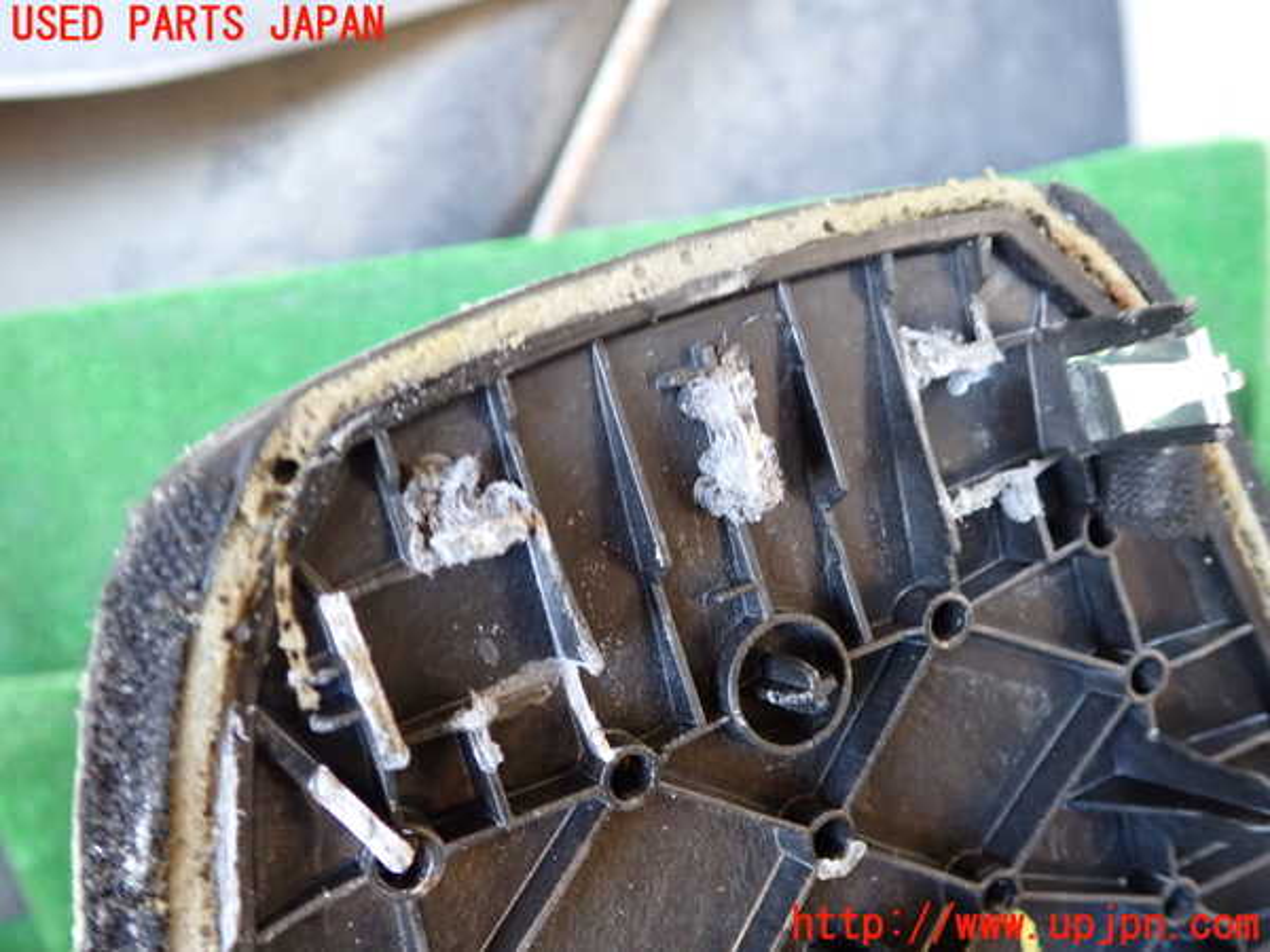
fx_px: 1101
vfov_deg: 46.8
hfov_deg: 60.0
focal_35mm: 30
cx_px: 635
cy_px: 476
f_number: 2.3
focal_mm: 5.4
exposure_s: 1/30
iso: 400
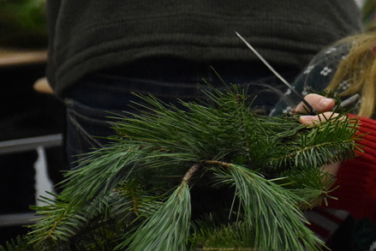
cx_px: 391
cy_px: 83
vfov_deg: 7.5
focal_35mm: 182
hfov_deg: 11.2
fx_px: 1901
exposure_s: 1/320
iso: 5000
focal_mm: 52
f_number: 4.8
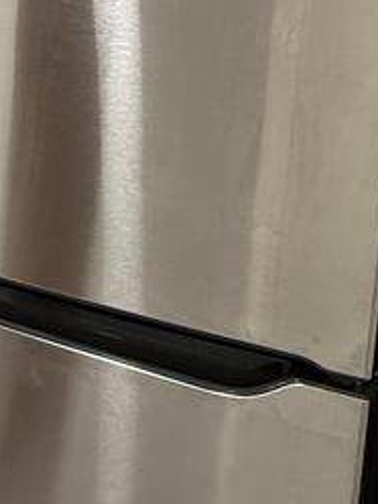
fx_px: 888
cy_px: 106
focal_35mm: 61
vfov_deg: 30.9
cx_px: -254
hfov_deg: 19.5
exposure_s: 1/60
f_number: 2.2
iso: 250
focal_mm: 2.22
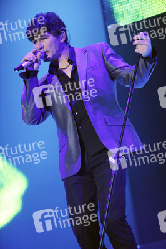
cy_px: 124
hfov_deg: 6.9
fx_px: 1386
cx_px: 83
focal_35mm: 200
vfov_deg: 10.3
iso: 2000
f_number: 4
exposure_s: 1/160
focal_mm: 200
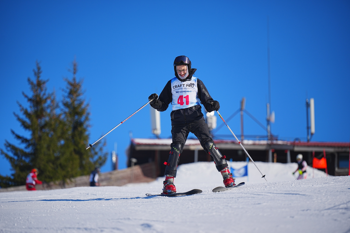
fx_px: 1624
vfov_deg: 8.2
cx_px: 175
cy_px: 116
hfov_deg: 12.3
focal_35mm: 167
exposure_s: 1/4000
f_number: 2.8
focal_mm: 167
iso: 100
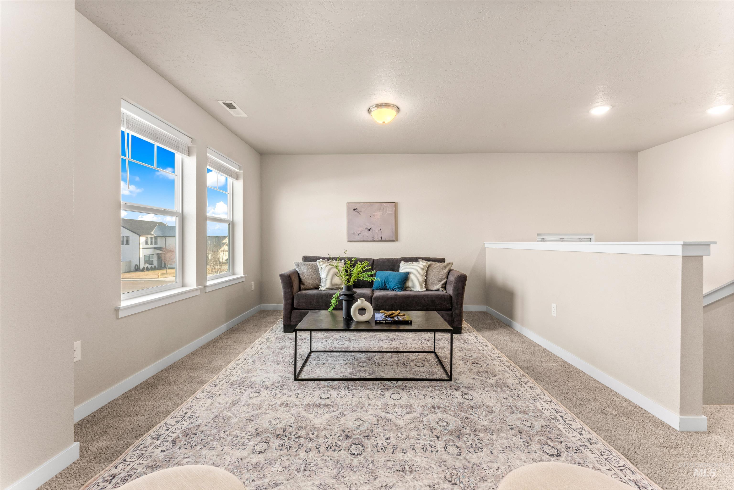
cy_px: 245
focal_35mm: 14
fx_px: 285
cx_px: 367
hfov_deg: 104.3
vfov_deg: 81.2
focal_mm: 14
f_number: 13
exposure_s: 1/4
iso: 800
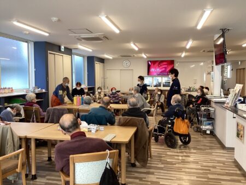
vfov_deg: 45.5
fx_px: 220
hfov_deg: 58.3
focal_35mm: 31
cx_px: 123
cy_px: 92
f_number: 2.4
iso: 80
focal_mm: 3.3
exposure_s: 1/60
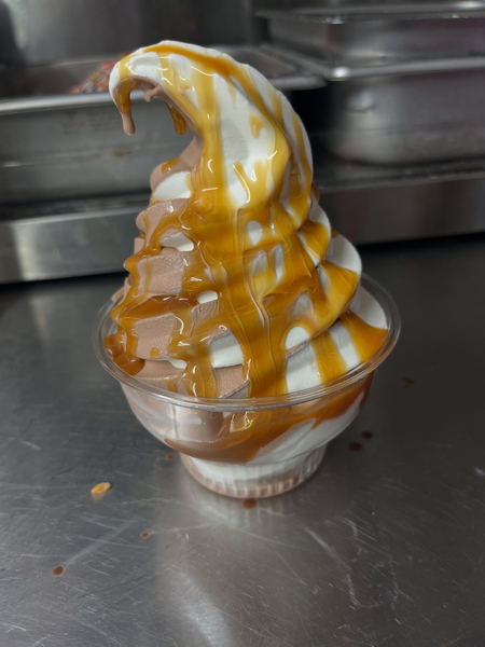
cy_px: 324
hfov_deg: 53.1
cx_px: 242
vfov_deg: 67.3
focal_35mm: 26
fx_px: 486
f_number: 1.6
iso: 80
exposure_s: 1/60
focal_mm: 5.1
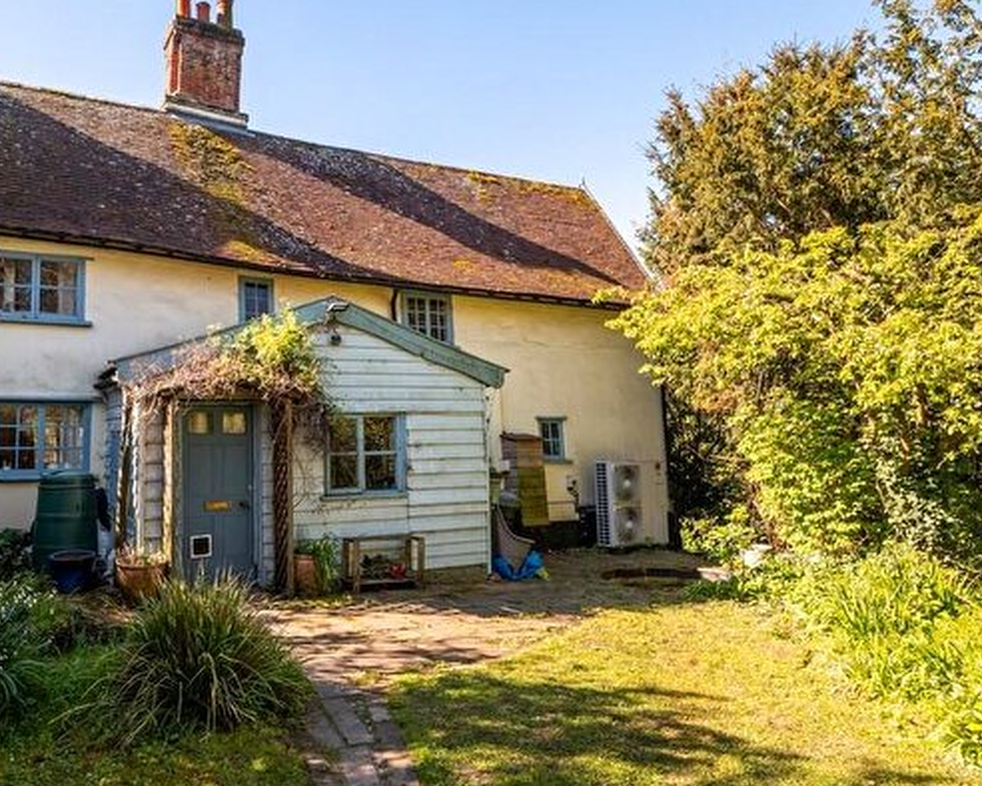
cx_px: 353
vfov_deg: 58.8
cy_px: 391
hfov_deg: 68.9
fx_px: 698
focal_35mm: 24
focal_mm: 11.8
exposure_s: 1/400
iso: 160
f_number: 9
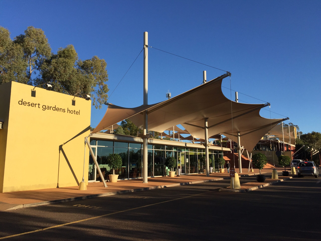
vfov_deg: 48.2
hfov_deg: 61.7
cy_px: 120
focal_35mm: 29
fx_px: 269
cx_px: 160
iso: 32
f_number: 2.2
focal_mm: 4.15
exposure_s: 1/2083
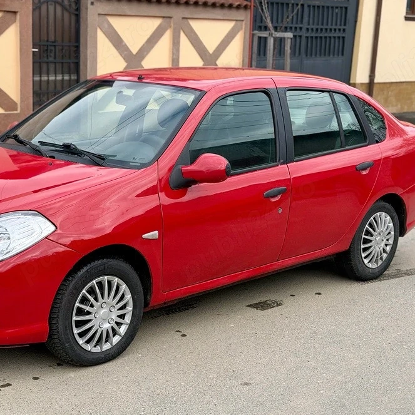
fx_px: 868
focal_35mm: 64
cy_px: 234
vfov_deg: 26.9
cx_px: 128
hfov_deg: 26.7
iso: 100
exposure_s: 1/3226
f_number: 1.78
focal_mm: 6.76
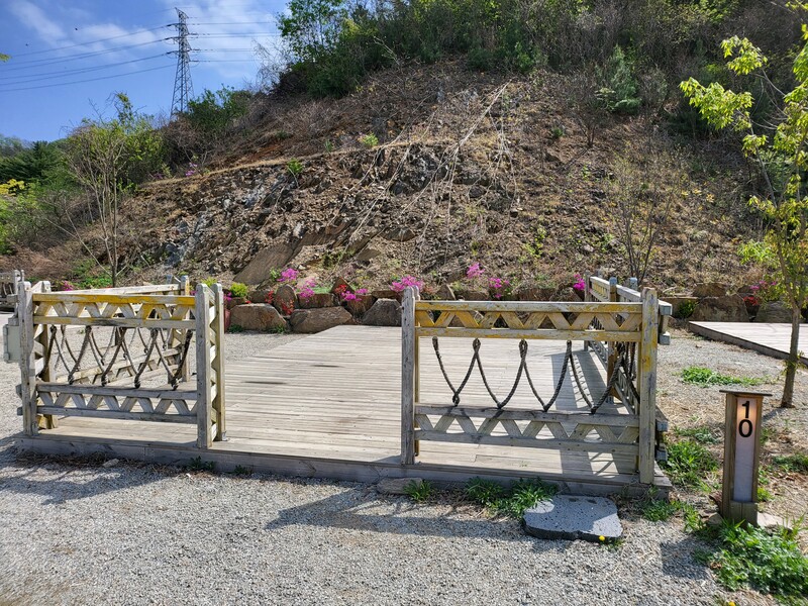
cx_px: 404
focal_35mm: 24
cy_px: 303
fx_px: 560
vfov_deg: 56.8
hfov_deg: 71.6
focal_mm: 5
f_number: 1.8
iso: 40
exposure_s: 1/1742
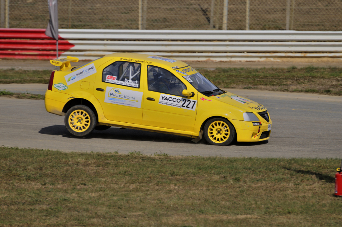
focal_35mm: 450
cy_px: 114
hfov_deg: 4.6
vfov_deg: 3.0
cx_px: 171
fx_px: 4269
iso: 200
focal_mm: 300
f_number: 6.3
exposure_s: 1/1000
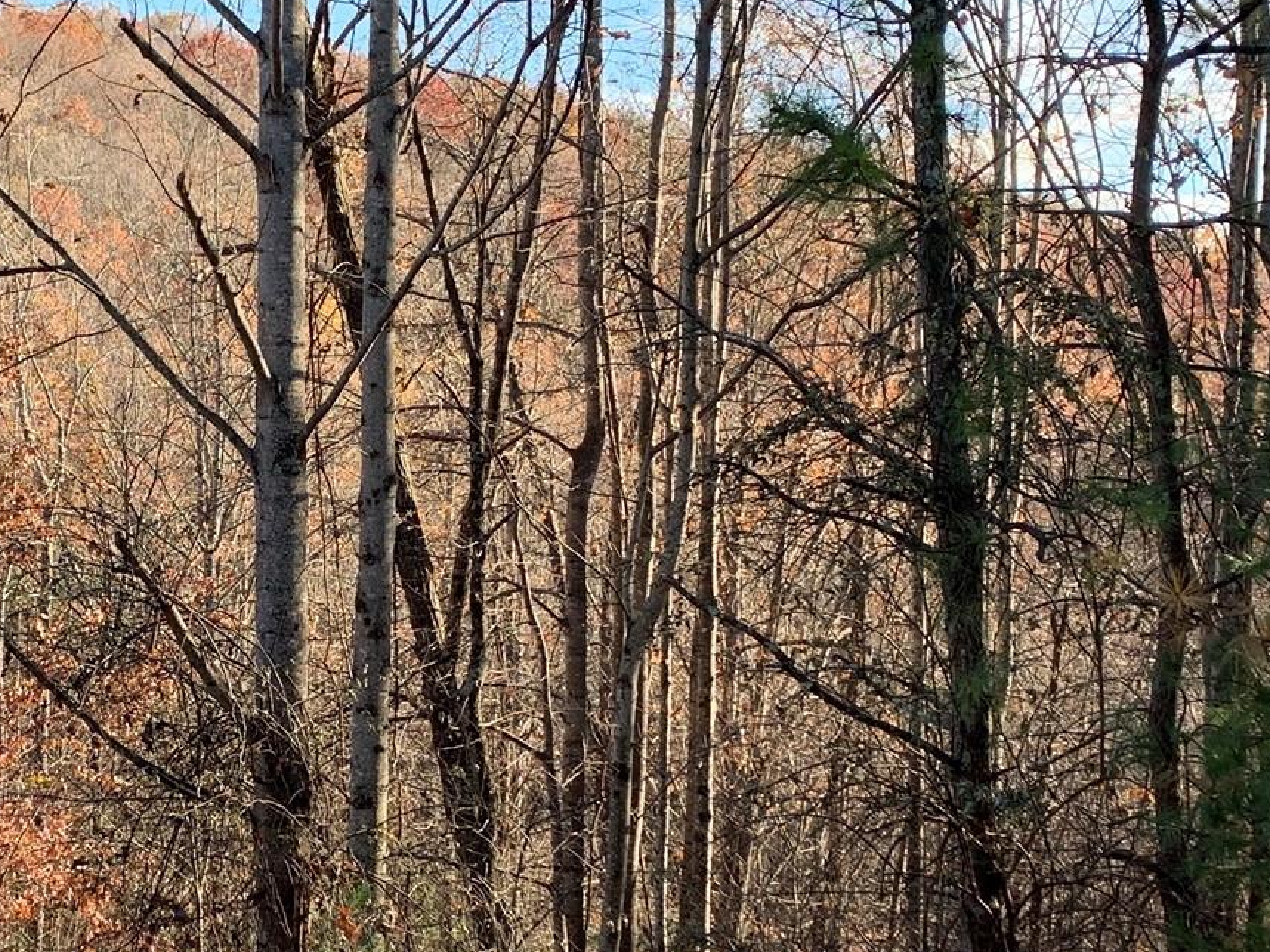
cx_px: 214
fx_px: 2274
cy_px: 593
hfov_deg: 30.3
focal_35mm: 62
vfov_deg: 23.6
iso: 25
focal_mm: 4.25
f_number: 1.8
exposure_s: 1/365
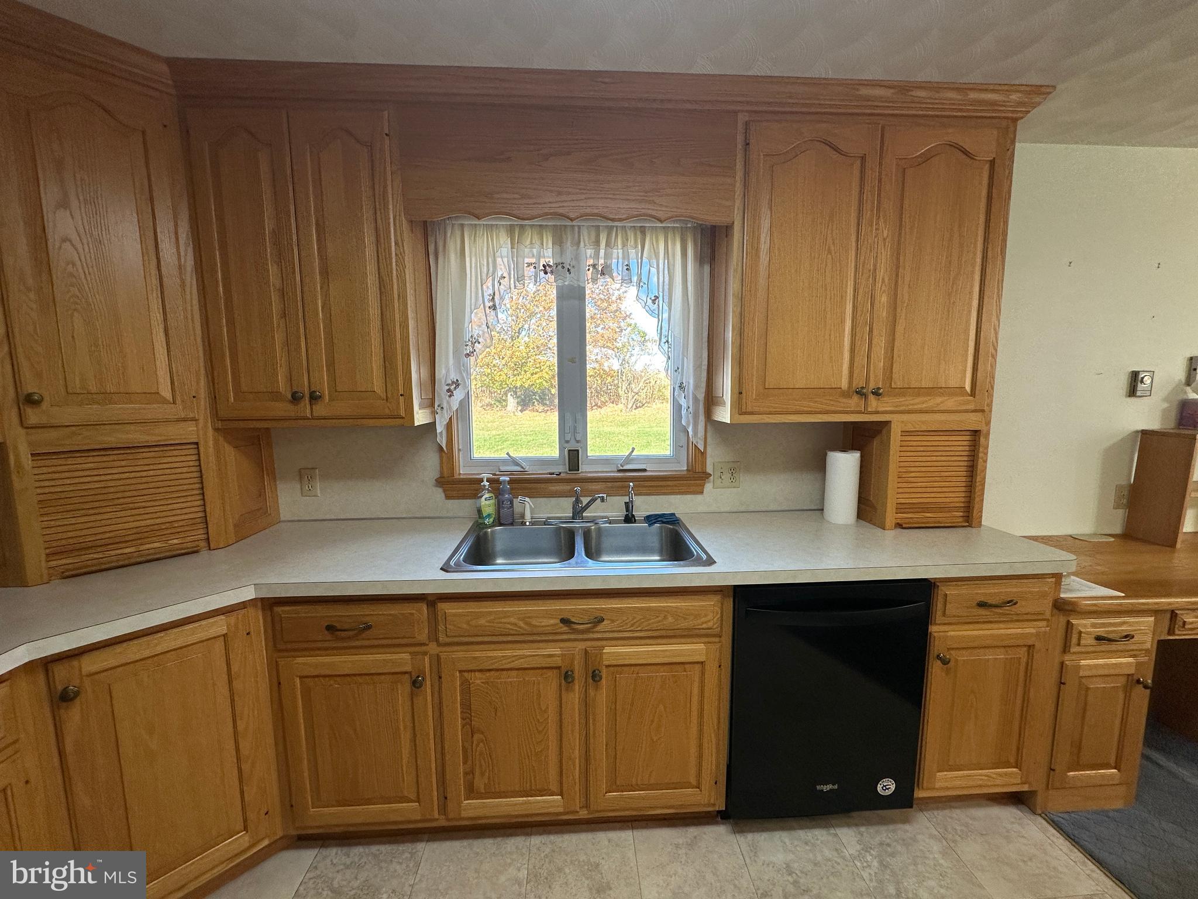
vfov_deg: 85.7
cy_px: 450
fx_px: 485
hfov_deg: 102.1
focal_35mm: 14
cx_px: 599
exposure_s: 1/120
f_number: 2.2
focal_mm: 2.22
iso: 80
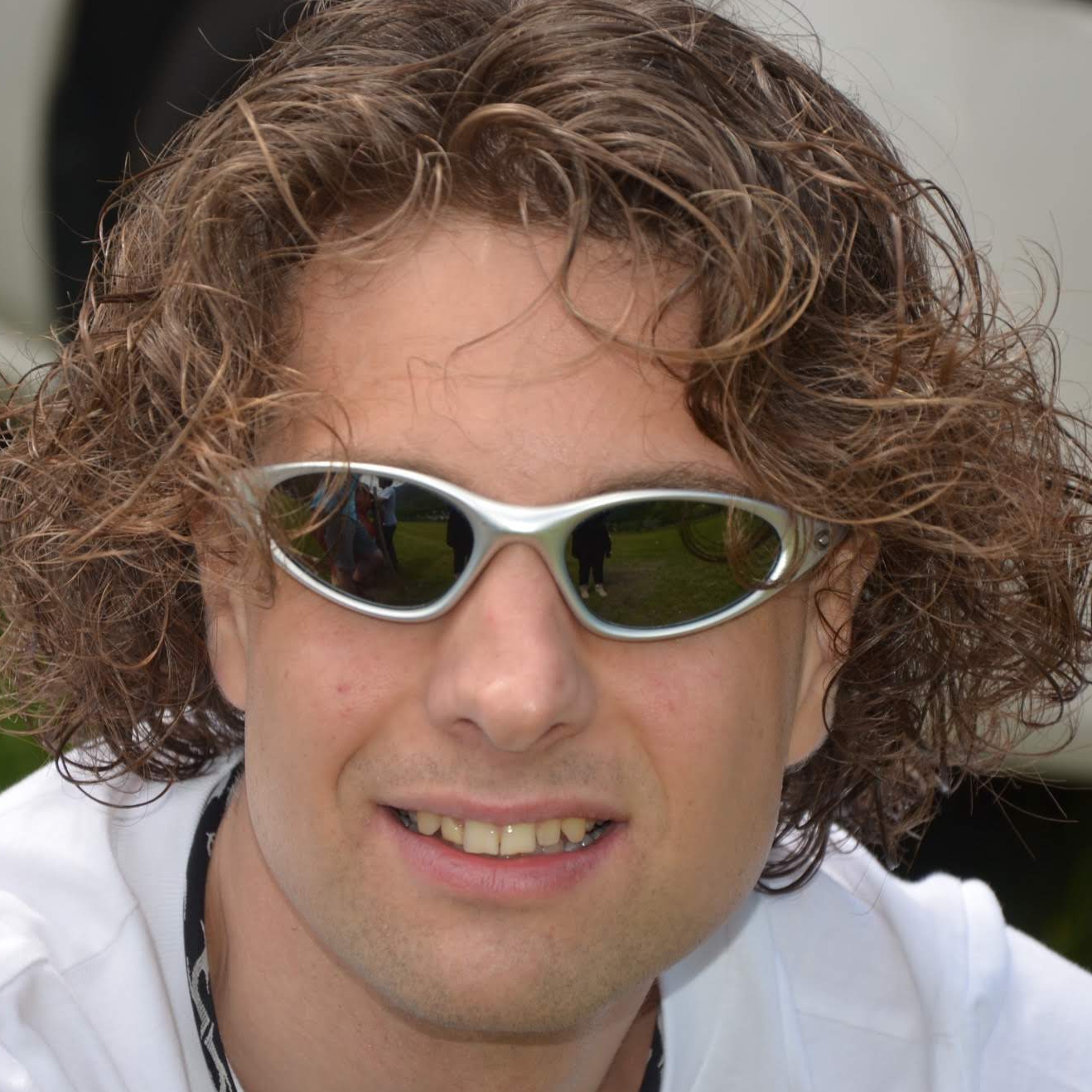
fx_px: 7232
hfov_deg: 8.6
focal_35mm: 203
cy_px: 546
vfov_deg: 8.6
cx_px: 490
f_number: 5.6
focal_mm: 105
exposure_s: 1/250
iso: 100
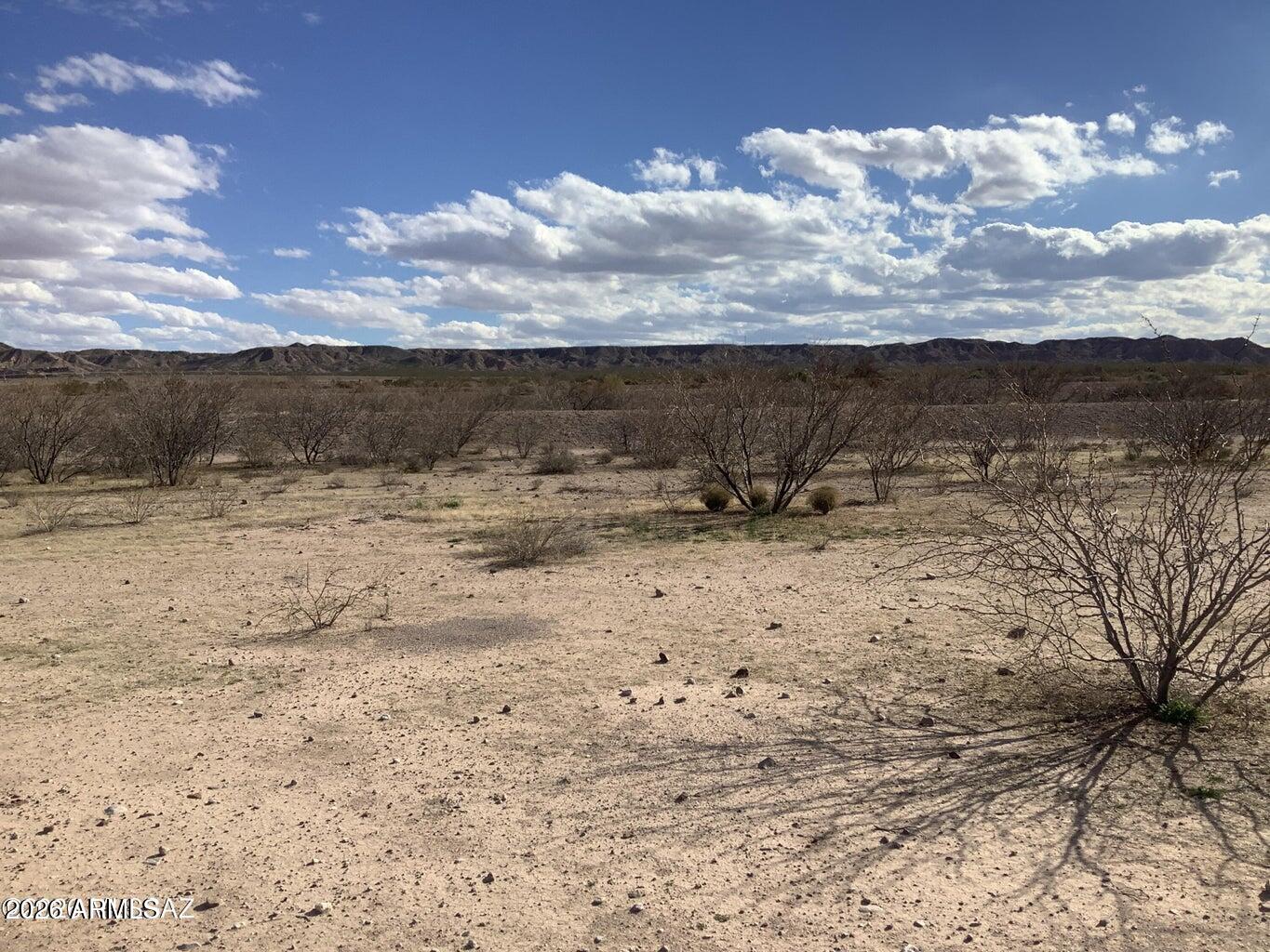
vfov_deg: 45.4
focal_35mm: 31
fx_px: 1137
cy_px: 476
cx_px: 635
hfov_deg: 58.3
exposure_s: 1/2632
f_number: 2.4
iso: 25
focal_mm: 3.3
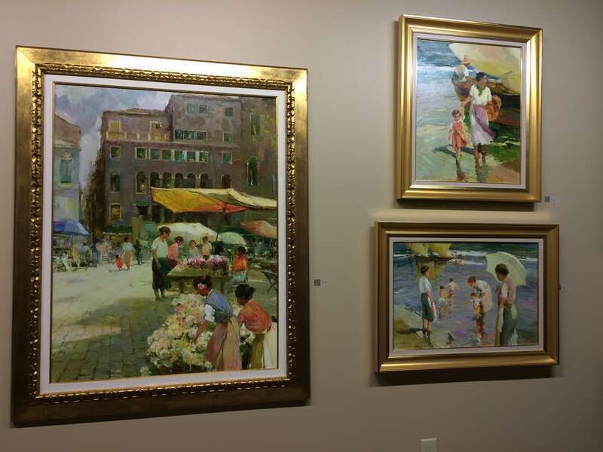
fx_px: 523
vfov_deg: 46.8
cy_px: 226
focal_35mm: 30
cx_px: 302
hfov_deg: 60.0
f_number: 2.2
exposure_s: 1/40
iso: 40
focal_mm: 4.12
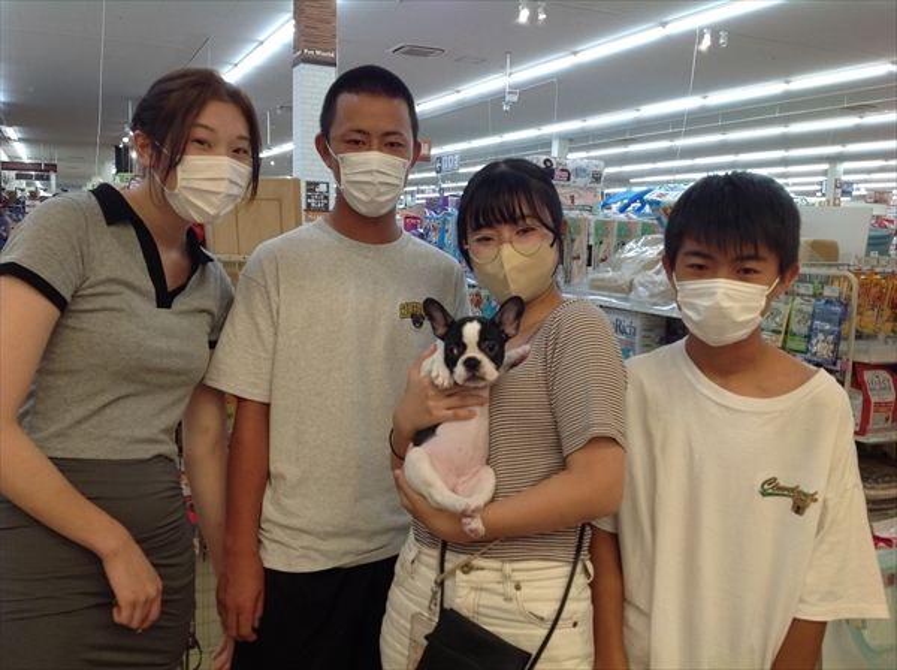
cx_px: 448
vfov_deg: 40.6
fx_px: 906
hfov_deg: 52.7
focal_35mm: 35
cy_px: 335
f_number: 2.4
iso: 80
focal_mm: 4.28
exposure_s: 1/60
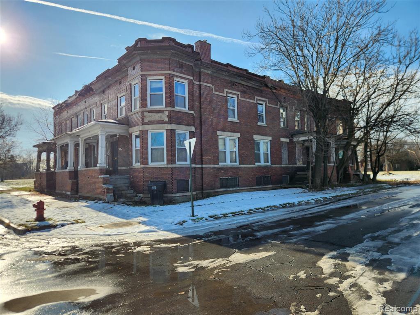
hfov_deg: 73.9
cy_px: 158
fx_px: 279
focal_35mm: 23
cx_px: 210
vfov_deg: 58.9
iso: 20
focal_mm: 5.4
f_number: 1.8
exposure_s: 1/1962
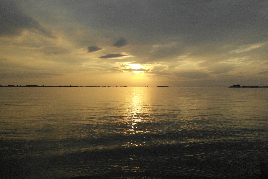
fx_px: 216
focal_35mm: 29
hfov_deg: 63.7
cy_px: 90
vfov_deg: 45.0
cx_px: 134
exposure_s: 1/4000
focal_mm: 19
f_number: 5.6
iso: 1600
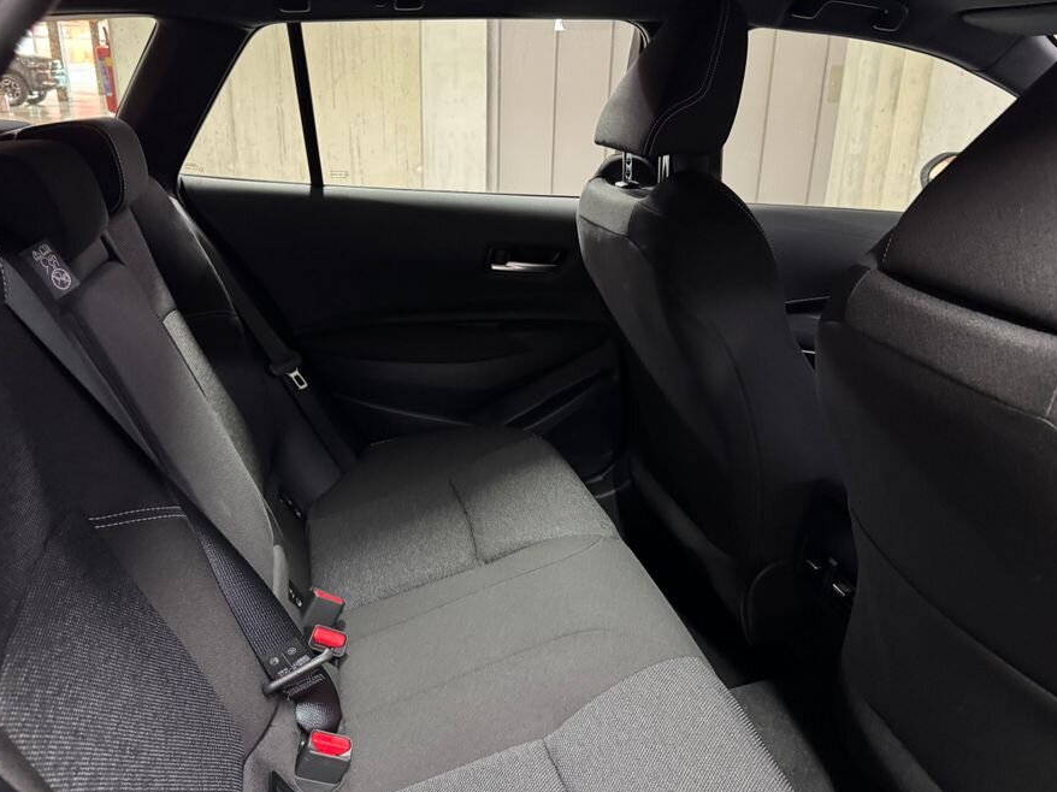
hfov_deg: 63.5
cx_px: 524
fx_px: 855
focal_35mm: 28
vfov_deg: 49.7
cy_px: 385
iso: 1000
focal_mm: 6.76
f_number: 1.78
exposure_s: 1/33
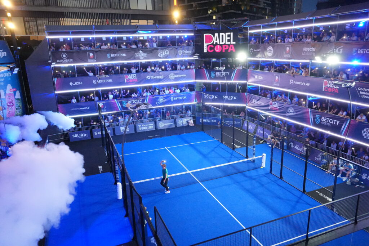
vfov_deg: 47.9
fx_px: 277
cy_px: 123
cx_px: 184
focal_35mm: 27
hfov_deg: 67.4
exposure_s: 1/160
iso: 6400
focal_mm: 18
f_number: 3.5
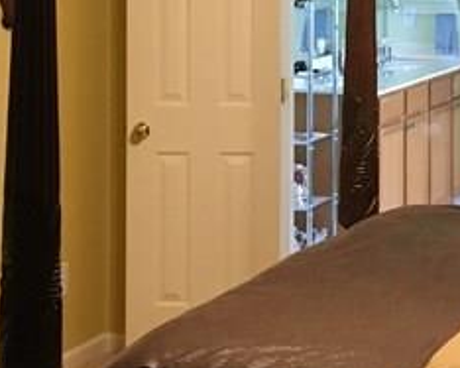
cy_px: -79
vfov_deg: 12.1
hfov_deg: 15.3
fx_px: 1687
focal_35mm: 124
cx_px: 448
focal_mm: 4.15
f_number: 2.2
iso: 250
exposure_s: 1/30
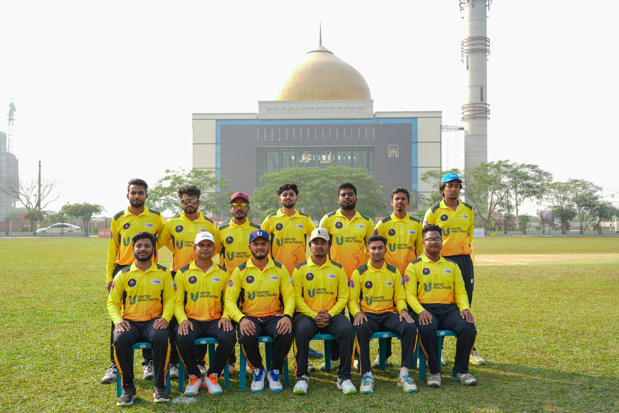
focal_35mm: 35
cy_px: 206
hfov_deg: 54.4
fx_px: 602
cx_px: 310
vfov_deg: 37.9
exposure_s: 1/200
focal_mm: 35
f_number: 4
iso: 64
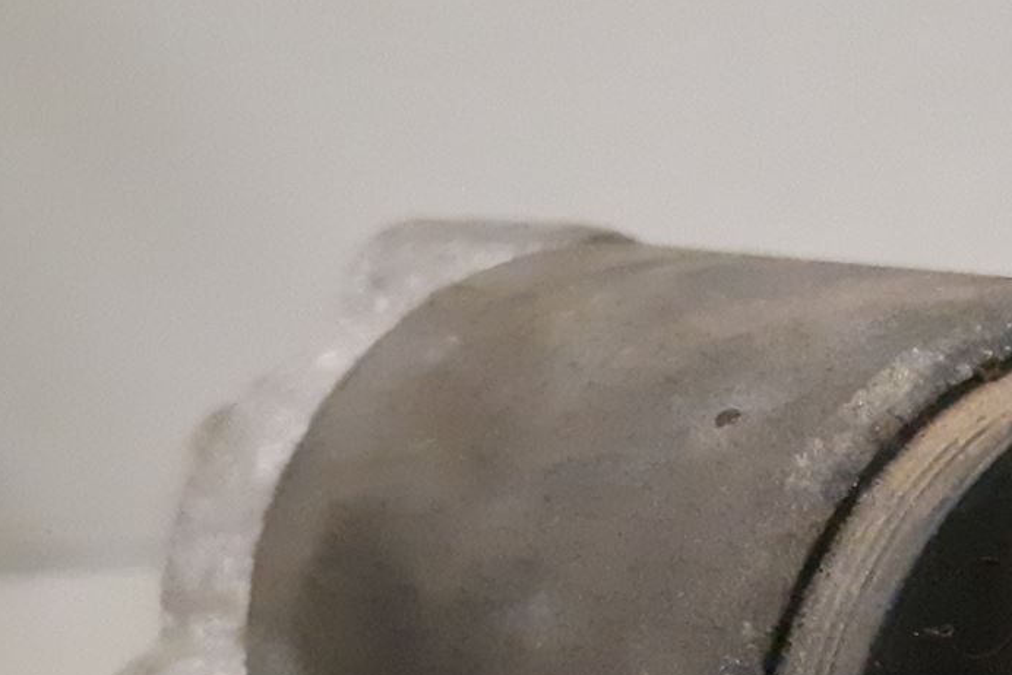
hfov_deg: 22.8
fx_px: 2250
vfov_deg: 16.5
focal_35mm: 80
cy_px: 766
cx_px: 1281
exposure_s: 1/198
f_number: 1.7
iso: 800
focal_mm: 3.93
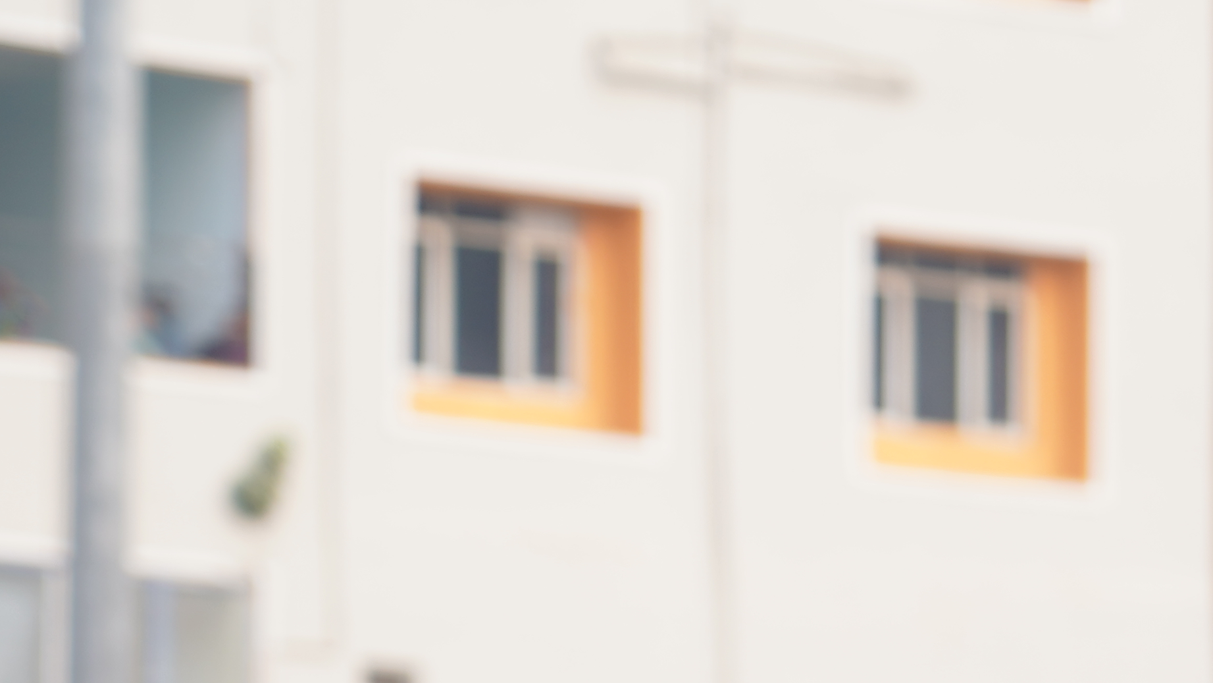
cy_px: 1317
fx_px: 11516
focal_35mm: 358
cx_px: 1368
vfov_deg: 3.4
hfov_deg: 6.0
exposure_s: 1/200
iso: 100
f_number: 4.5
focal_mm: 105
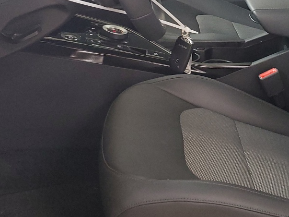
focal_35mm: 69
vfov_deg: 21.1
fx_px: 576
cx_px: 224
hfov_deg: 27.7
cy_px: 49
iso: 133
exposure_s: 1/60.2
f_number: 1.5
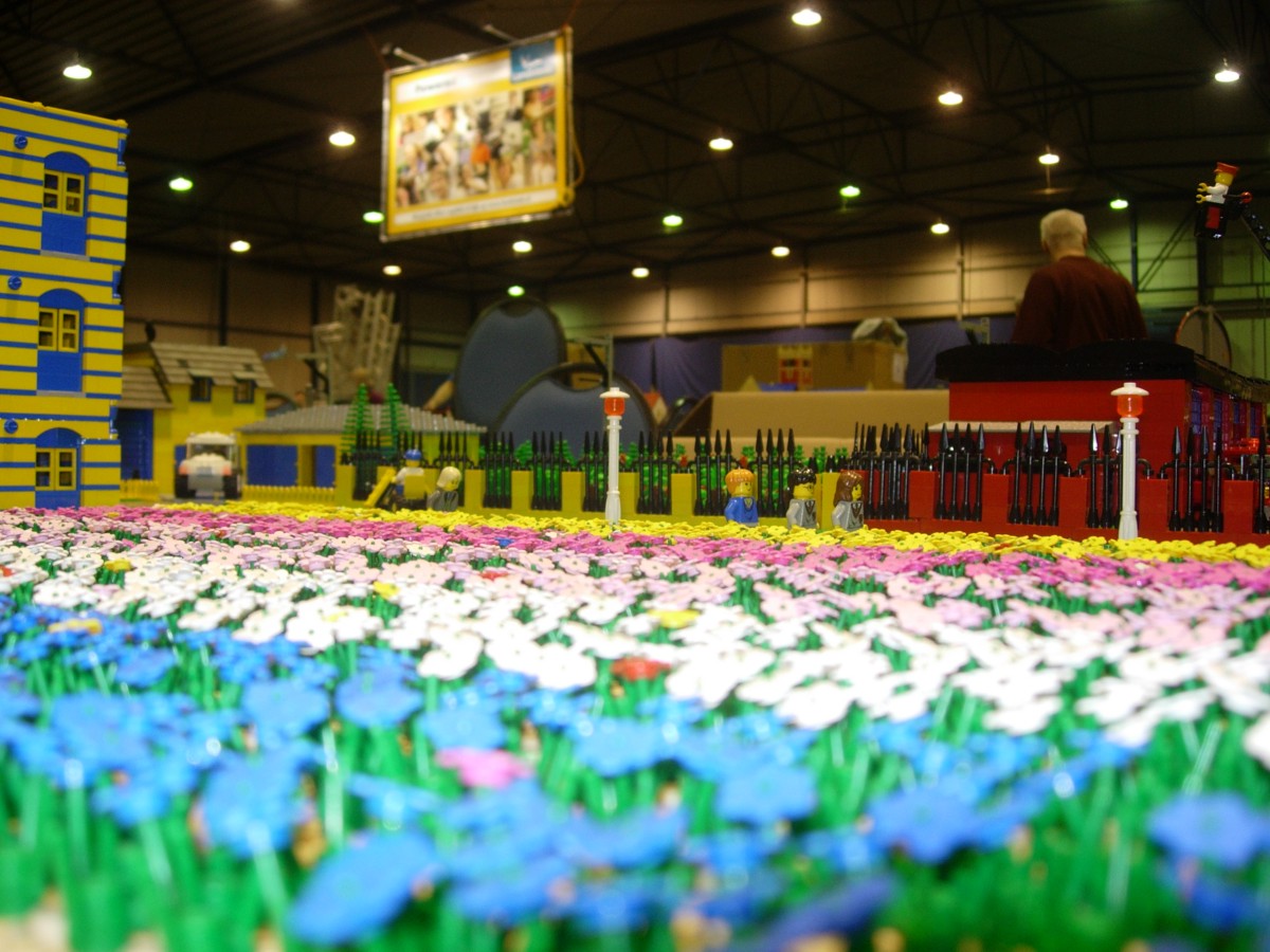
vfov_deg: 37.7
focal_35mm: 38
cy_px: 476
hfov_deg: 49.0
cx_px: 635
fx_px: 1394
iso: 79
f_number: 2.8
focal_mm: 7.8
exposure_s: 1/13.8
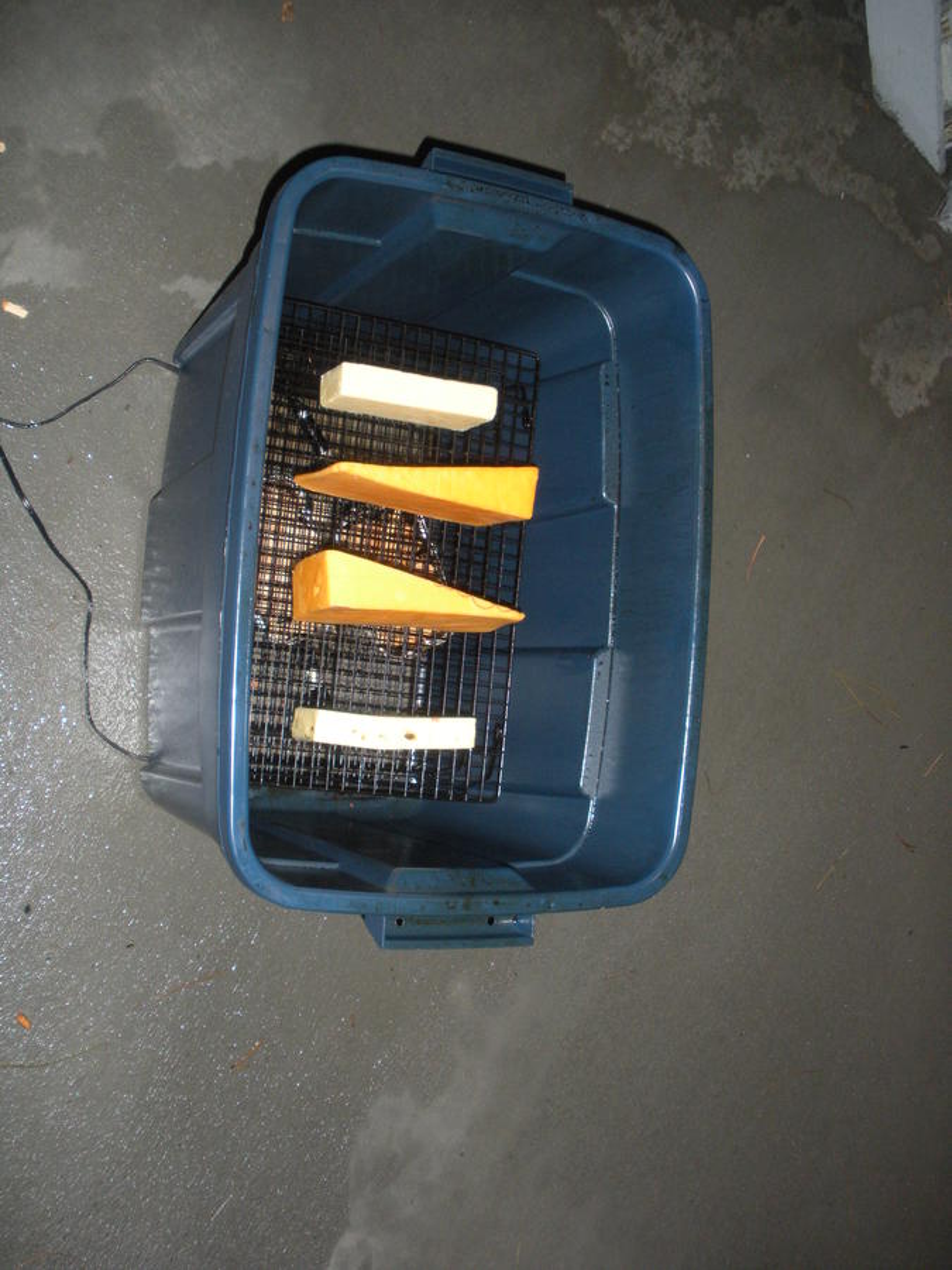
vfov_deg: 51.4
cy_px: 635
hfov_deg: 39.7
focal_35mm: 36
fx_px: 1320
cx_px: 476
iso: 231
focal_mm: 6.3
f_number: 3.5
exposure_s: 1/60
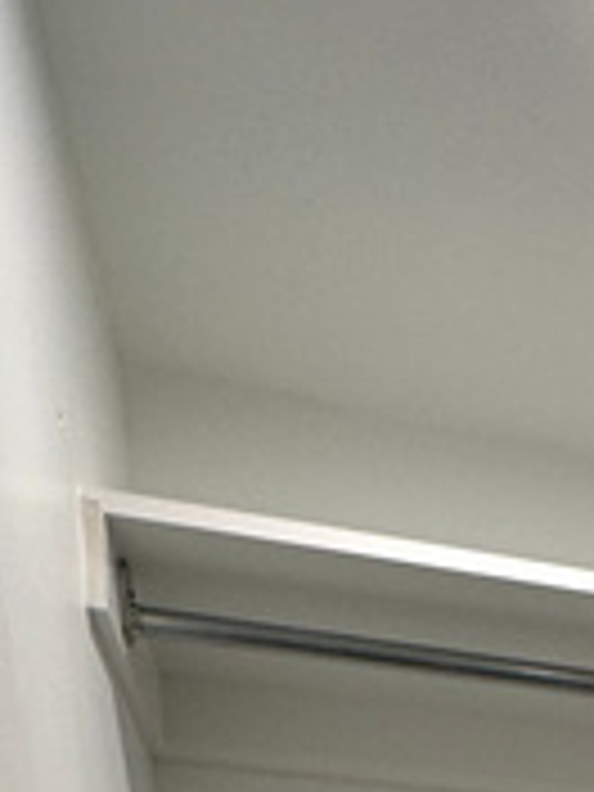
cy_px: 1530
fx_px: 1396
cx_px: 806
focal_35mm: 61
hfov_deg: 21.4
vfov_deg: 19.8
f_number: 2.2
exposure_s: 1/120
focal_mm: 2.22
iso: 100
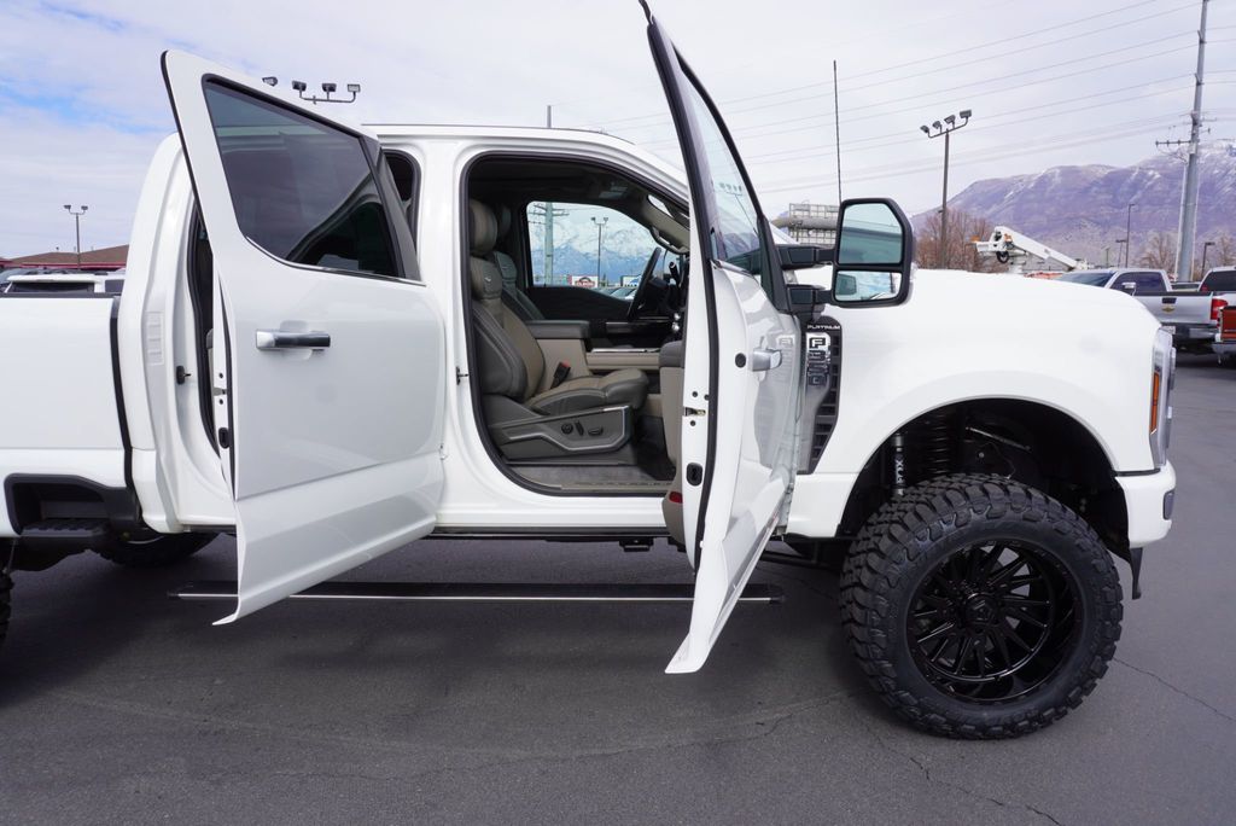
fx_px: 824
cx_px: 618
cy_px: 413
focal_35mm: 24
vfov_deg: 53.2
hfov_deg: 73.7
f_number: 10
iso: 100
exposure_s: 1/160
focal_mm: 16
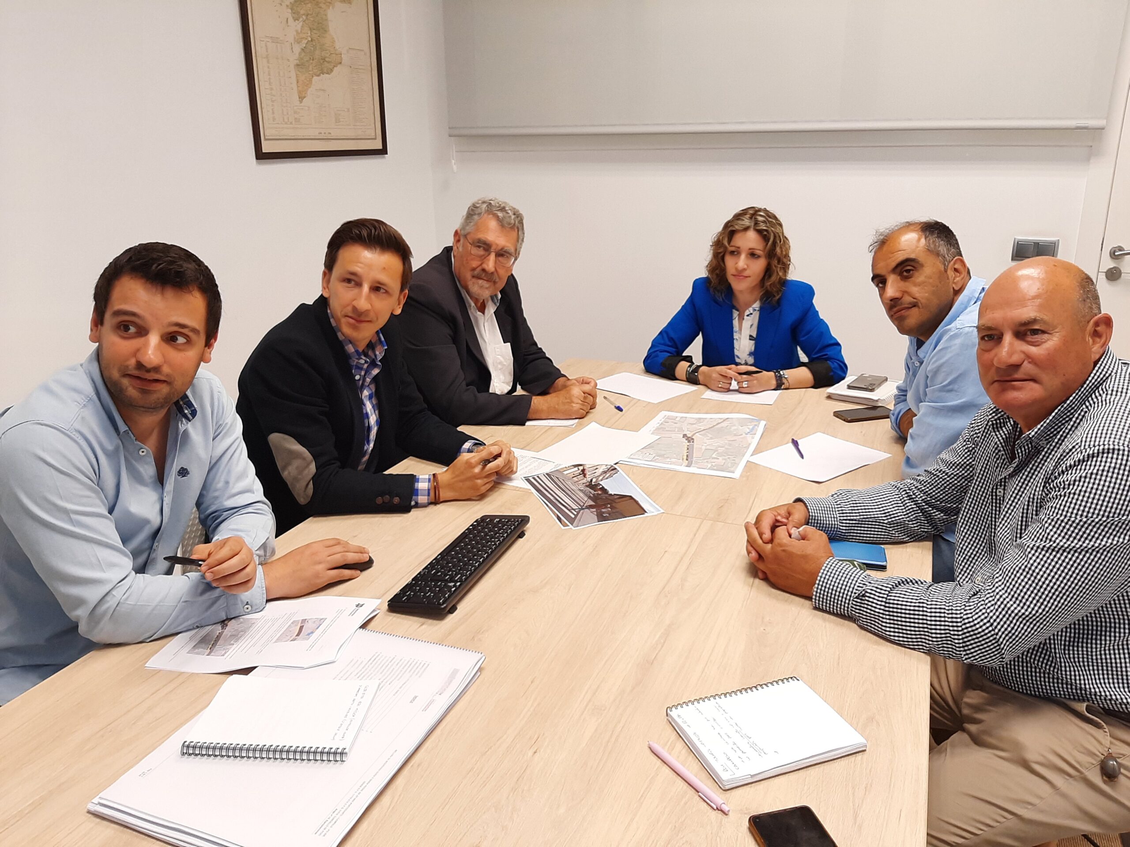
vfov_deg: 53.1
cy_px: 424
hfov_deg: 67.3
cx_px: 565
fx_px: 849
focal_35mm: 26
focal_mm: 3.92
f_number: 1.7
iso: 64
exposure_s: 1/100
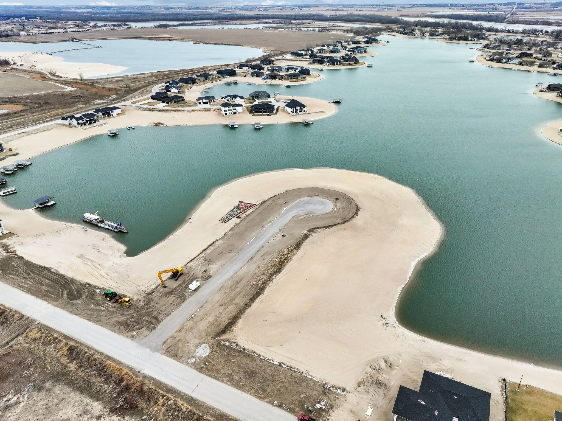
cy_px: 210
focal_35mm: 24
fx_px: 389
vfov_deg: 56.8
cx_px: 281
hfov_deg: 71.6
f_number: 5.6
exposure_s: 1/30
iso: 400
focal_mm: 12.3
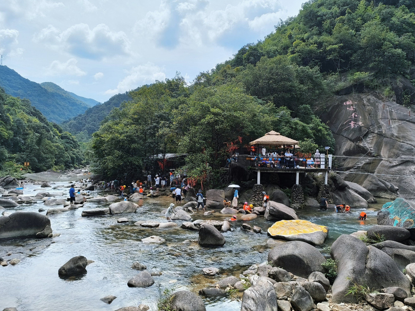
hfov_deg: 71.6
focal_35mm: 24
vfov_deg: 56.8
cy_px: 158
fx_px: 288
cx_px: 211
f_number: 1.65
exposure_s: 1/667
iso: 50
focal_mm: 6.14
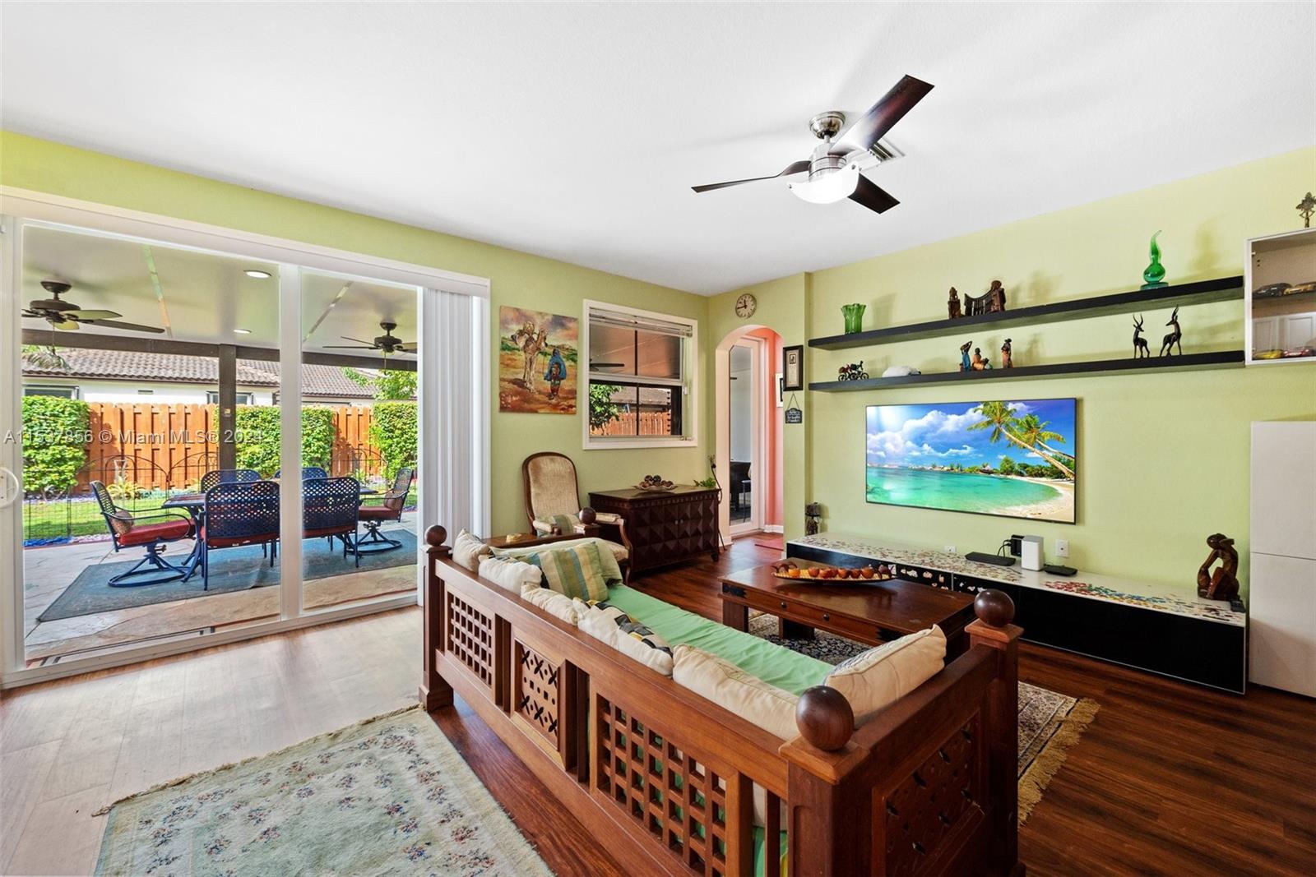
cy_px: 438
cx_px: 658
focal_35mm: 14
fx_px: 512
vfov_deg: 81.2
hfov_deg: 104.2
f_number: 8
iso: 450
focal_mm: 14
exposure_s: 1/13
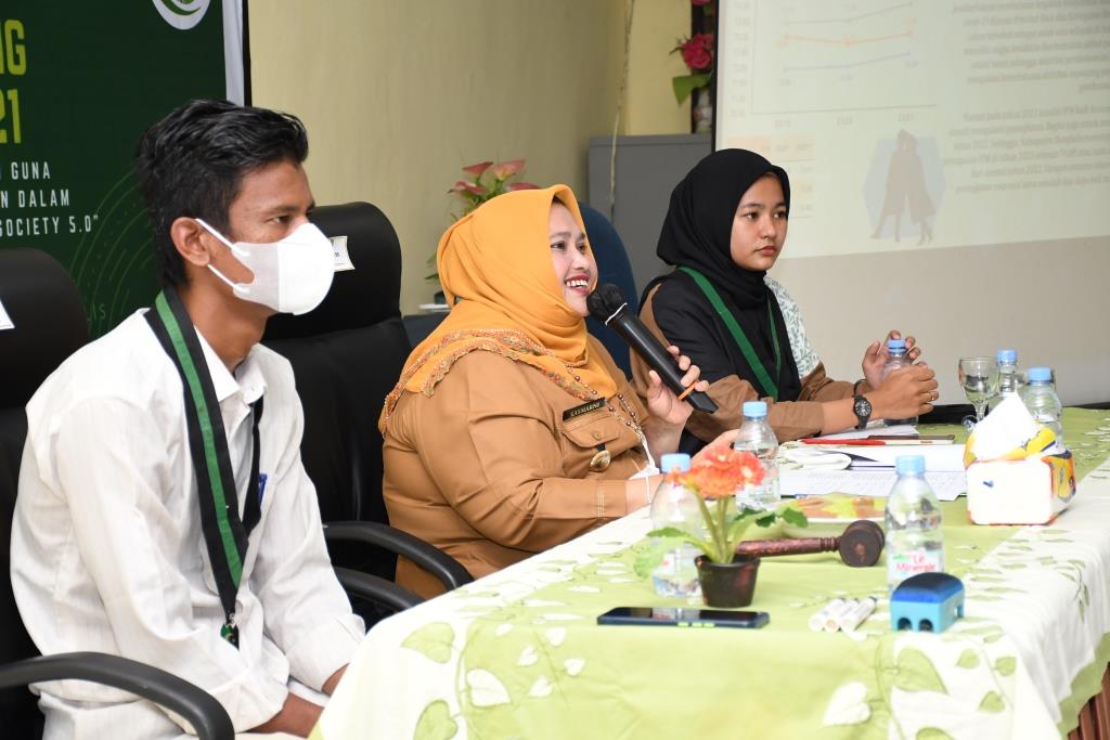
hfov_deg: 24.2
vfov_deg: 16.3
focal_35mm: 84
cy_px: 370
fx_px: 2590
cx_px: 555
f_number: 5.6
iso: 1000
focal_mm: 56
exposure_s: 1/250
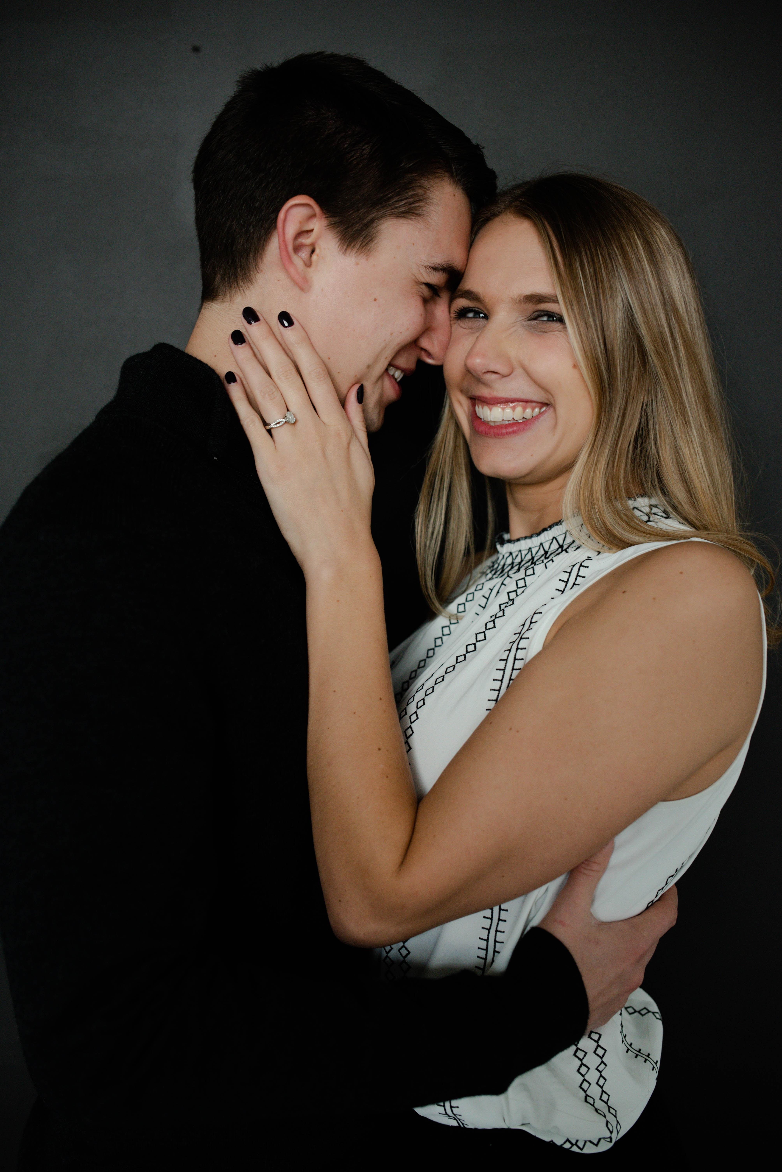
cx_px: 391
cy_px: 586
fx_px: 1139
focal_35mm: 35
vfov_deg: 54.4
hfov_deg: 37.9
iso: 800
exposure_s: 1/320
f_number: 2.8
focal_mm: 35
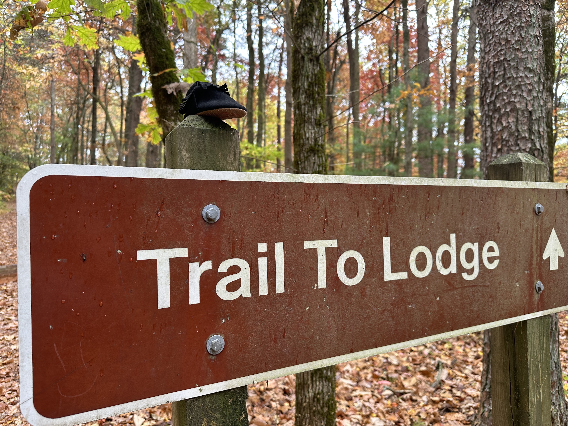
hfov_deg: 71.6
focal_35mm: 24
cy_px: 213
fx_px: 394
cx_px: 284
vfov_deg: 56.8
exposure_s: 1/121
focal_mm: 6.86
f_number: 1.78
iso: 100
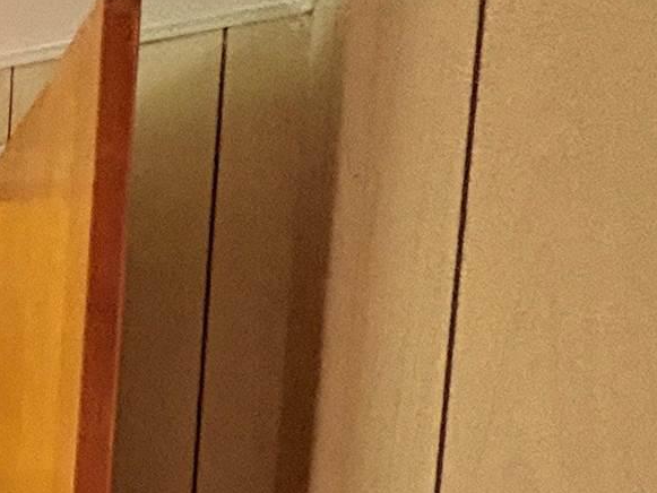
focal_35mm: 74
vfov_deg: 17.9
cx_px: -961
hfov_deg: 14.7
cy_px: 732
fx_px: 1405
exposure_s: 1/60
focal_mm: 2.22
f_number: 2.2
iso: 640
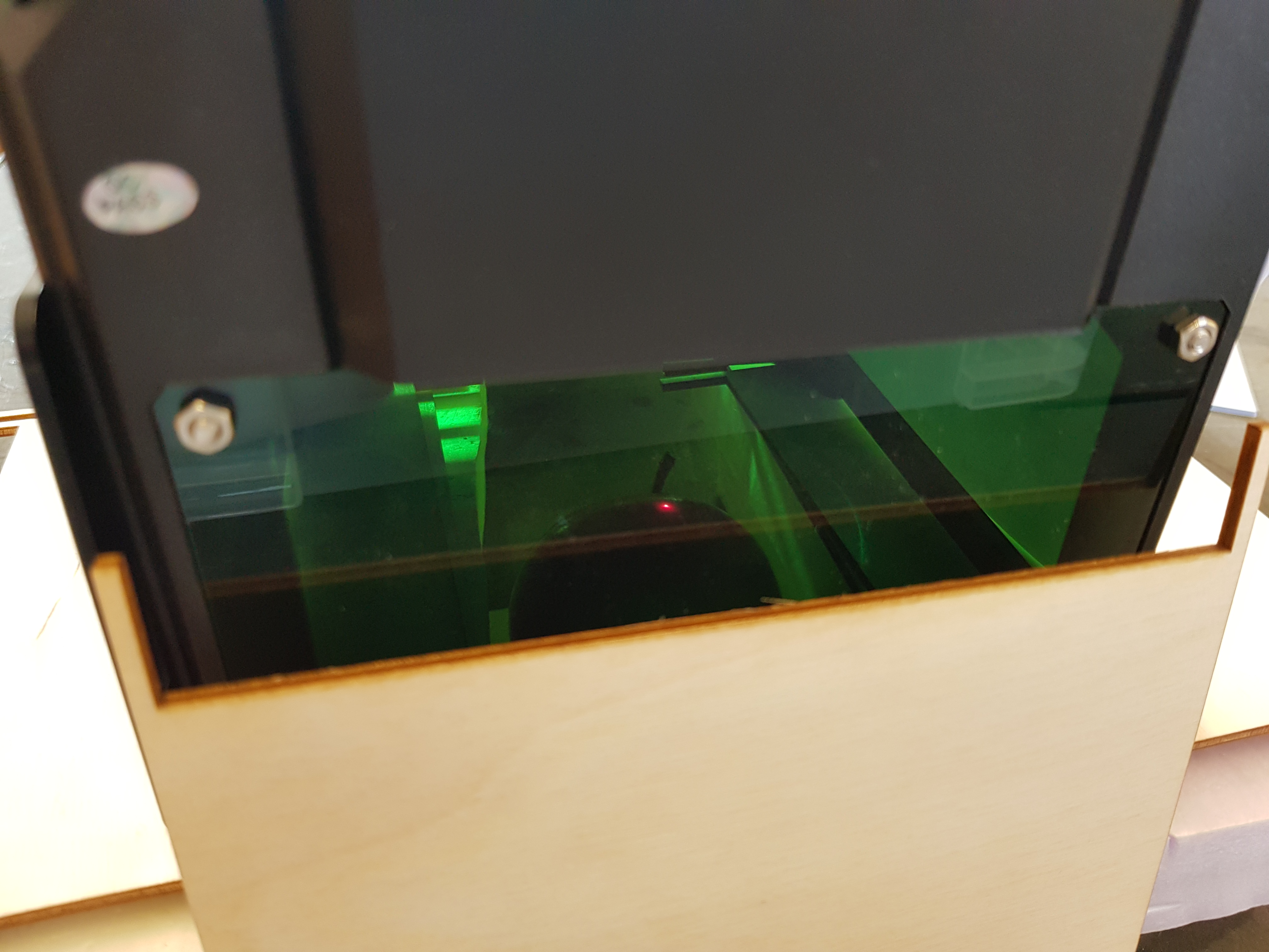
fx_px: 953
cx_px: 634
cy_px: 476
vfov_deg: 53.1
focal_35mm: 26
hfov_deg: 67.3
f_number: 1.7
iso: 125
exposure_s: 1/50
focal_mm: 4.2
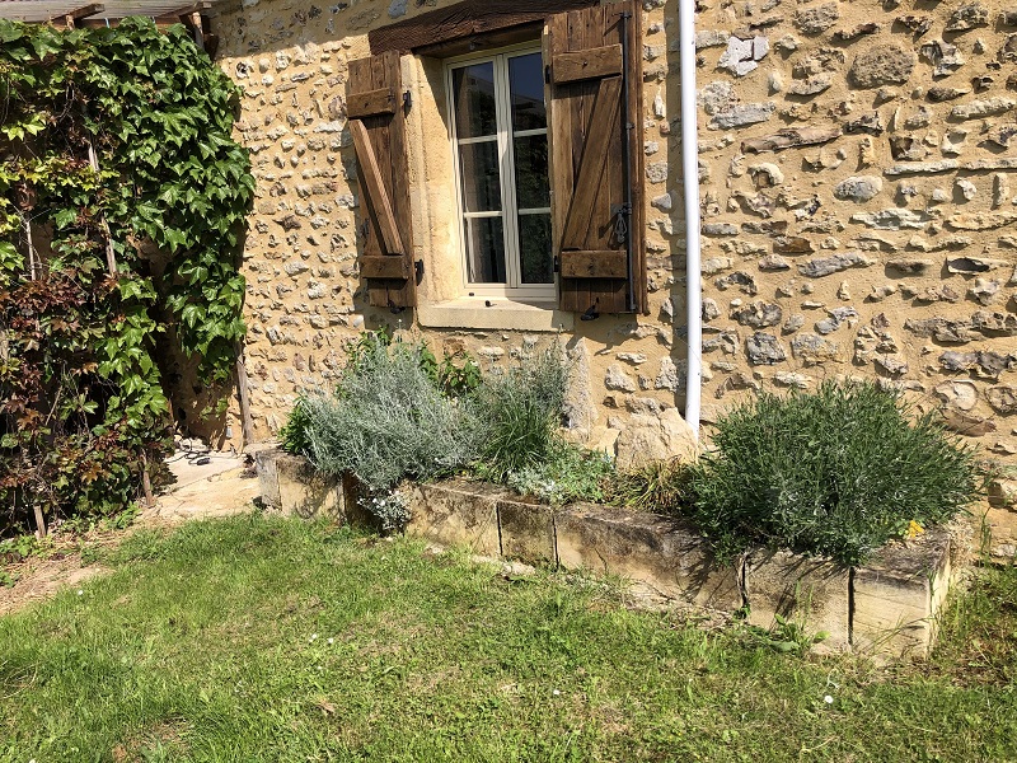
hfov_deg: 63.4
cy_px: 382
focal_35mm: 28
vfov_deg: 49.7
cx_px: 508
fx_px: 823
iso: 20
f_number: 1.8
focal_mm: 3.99
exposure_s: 1/2088
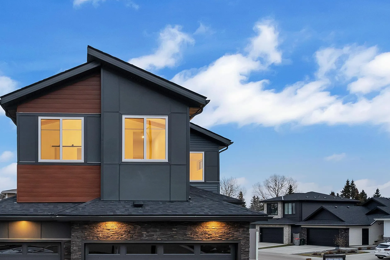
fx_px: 390
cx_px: 106
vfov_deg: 36.2
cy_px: 188
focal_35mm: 36
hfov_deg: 51.3
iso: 100
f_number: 2.4
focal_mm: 8.38
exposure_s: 1/25
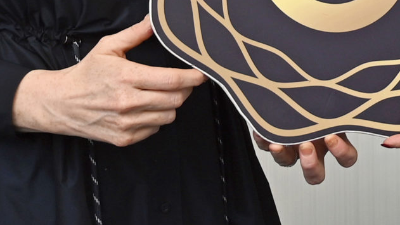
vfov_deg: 8.5
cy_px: -157
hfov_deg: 15.5
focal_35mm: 138
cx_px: 294
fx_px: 1465
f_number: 5
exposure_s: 1/100
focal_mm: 32.5
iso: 200
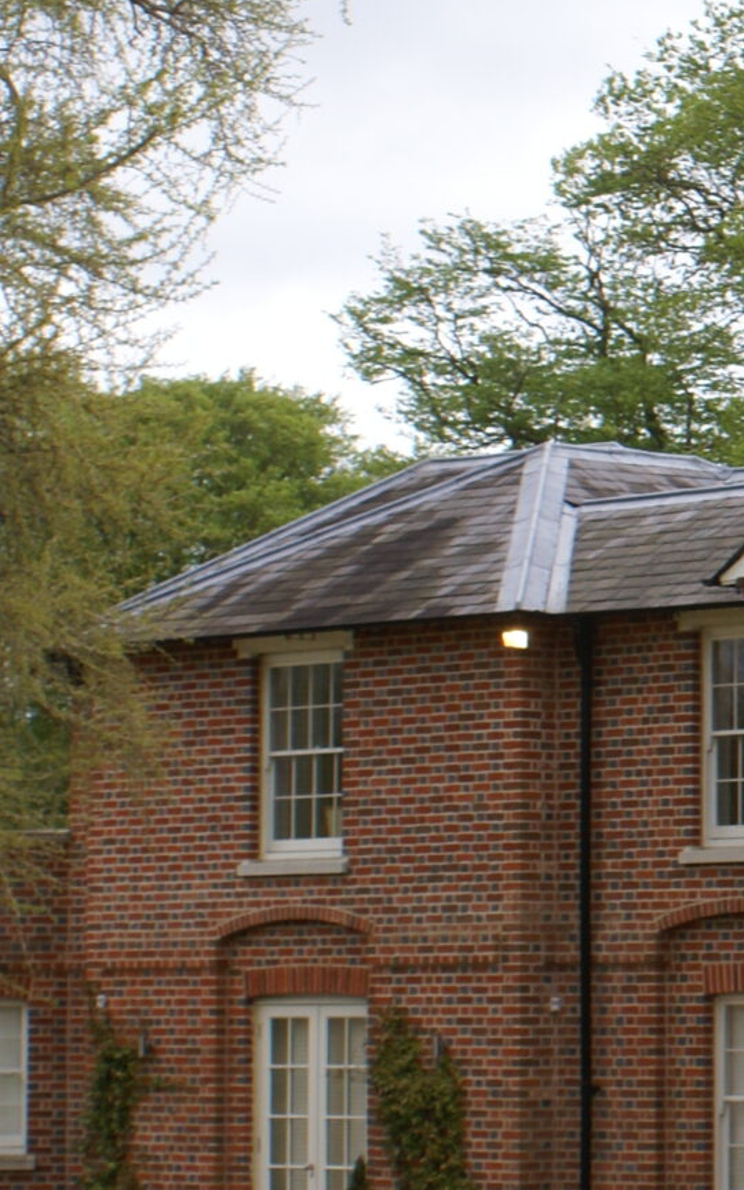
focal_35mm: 136
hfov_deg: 9.1
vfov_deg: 15.4
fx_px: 4412
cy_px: 580
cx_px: 1488
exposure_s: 1/160
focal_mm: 30
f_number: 8
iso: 100
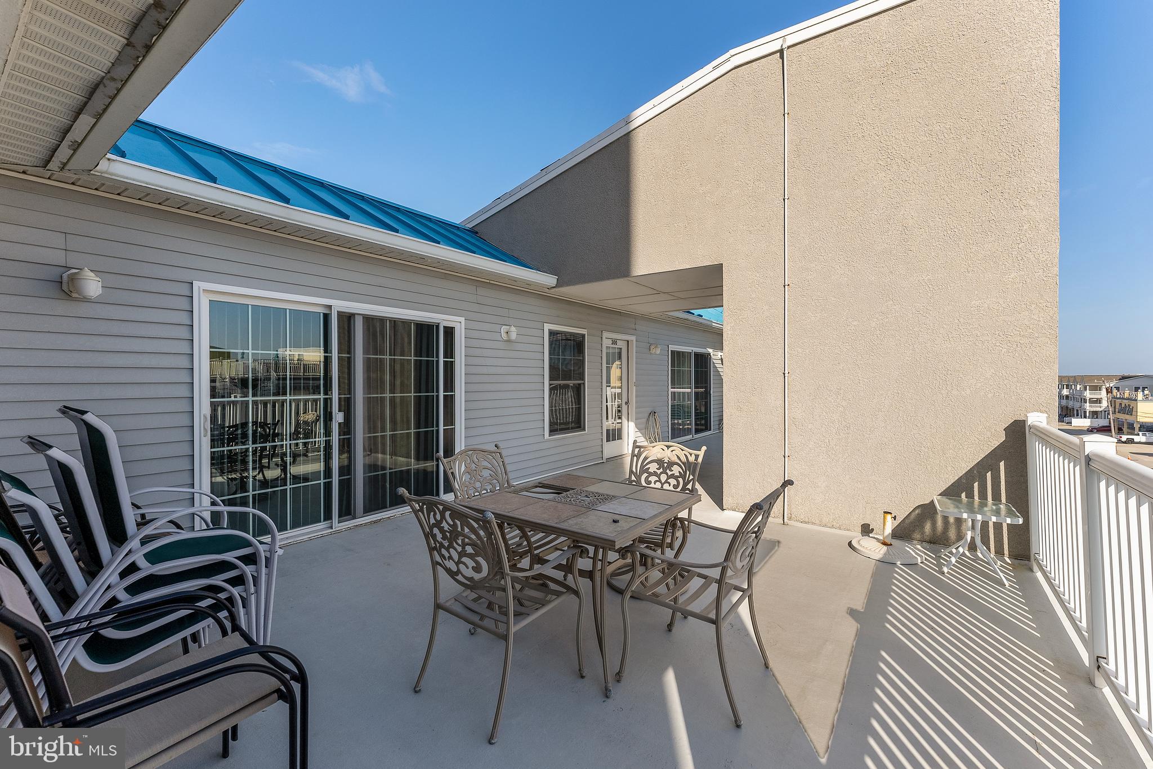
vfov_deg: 81.2
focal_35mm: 14
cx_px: 576
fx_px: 448
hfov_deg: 104.3
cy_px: 384
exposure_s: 1/1000
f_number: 7.1
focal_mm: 14
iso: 400
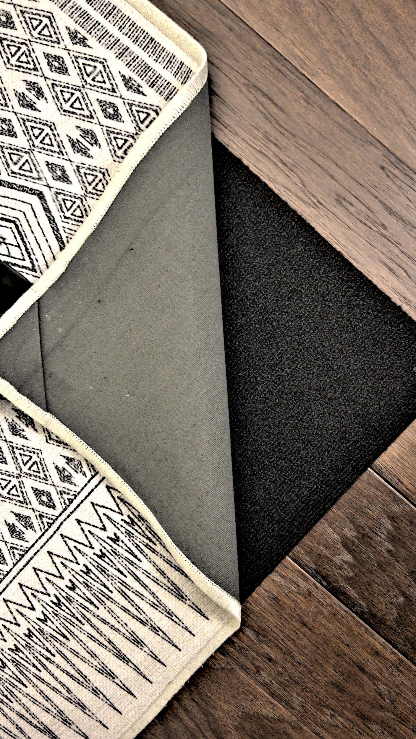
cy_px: 369
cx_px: 240
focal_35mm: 29
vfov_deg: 66.1
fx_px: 569
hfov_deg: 40.1
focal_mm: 5.7
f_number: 1.5
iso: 640
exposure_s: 1/33
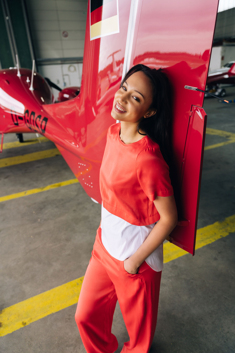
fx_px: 235
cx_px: 118
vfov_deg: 73.7
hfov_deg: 53.1
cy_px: 176
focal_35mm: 24
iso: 100
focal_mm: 24
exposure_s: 1/250
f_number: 2.8
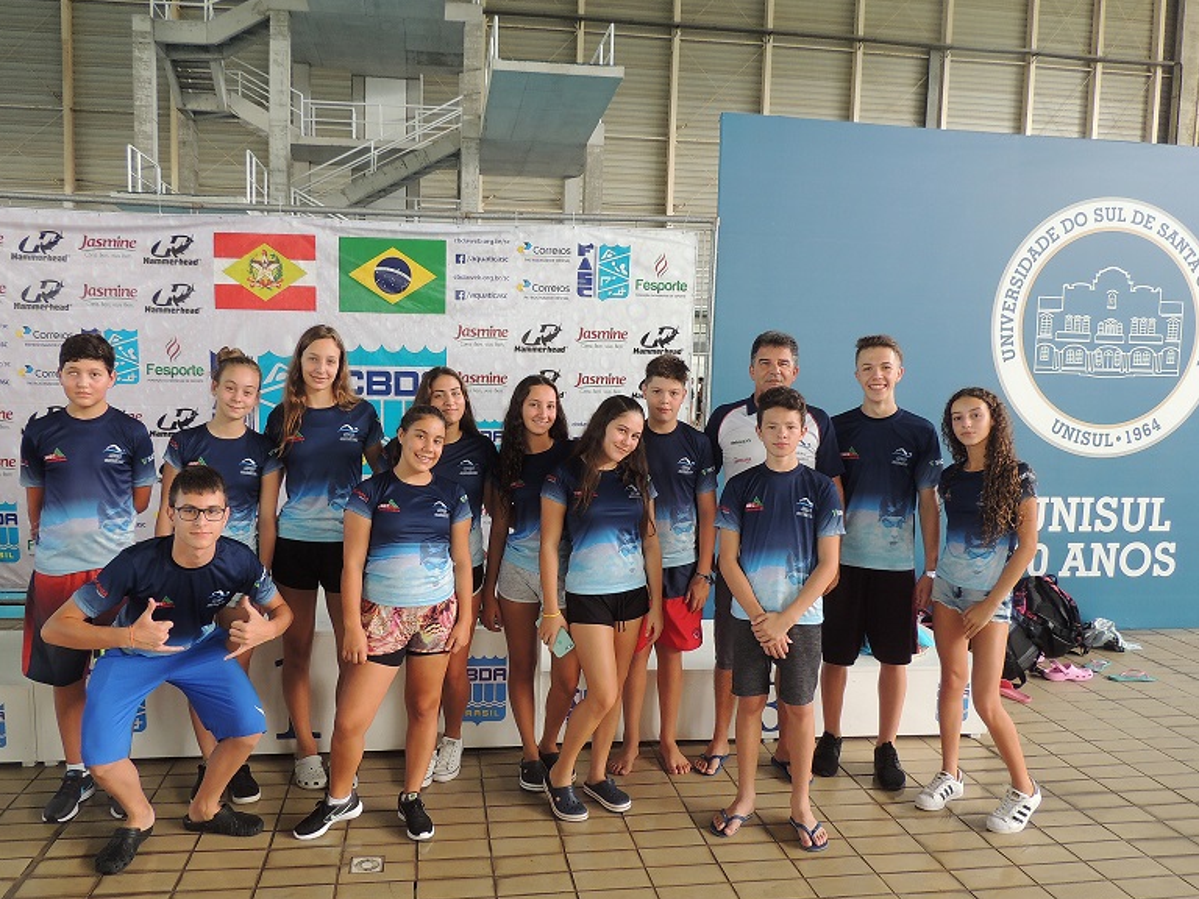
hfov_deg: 65.2
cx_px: 550
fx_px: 935
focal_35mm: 27
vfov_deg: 51.3
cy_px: 474
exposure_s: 1/30
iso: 125
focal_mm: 4.3
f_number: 3
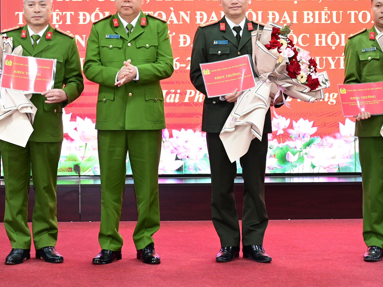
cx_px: 107
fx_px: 907
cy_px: 84
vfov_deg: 17.9
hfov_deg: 23.6
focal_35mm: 82
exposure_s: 1/125
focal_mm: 46
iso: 2500
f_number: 4
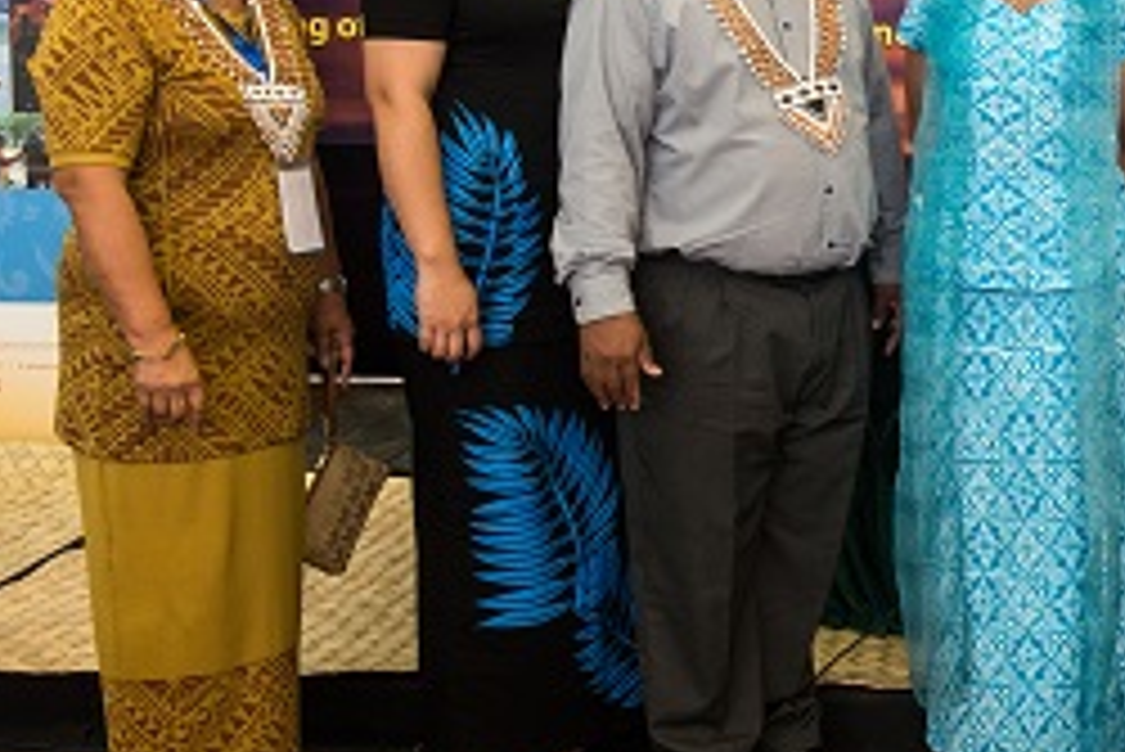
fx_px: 2251
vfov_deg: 18.9
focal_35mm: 72
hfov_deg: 26.7
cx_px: 1098
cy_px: 259
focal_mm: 36
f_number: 5.6
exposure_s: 1/60
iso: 2000
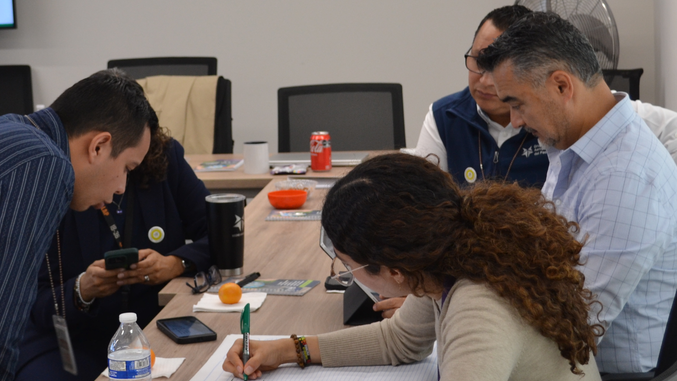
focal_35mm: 90
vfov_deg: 13.4
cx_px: 291
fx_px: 1616
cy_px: 84
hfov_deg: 23.6
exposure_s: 1/40
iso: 400
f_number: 4.5
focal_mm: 30
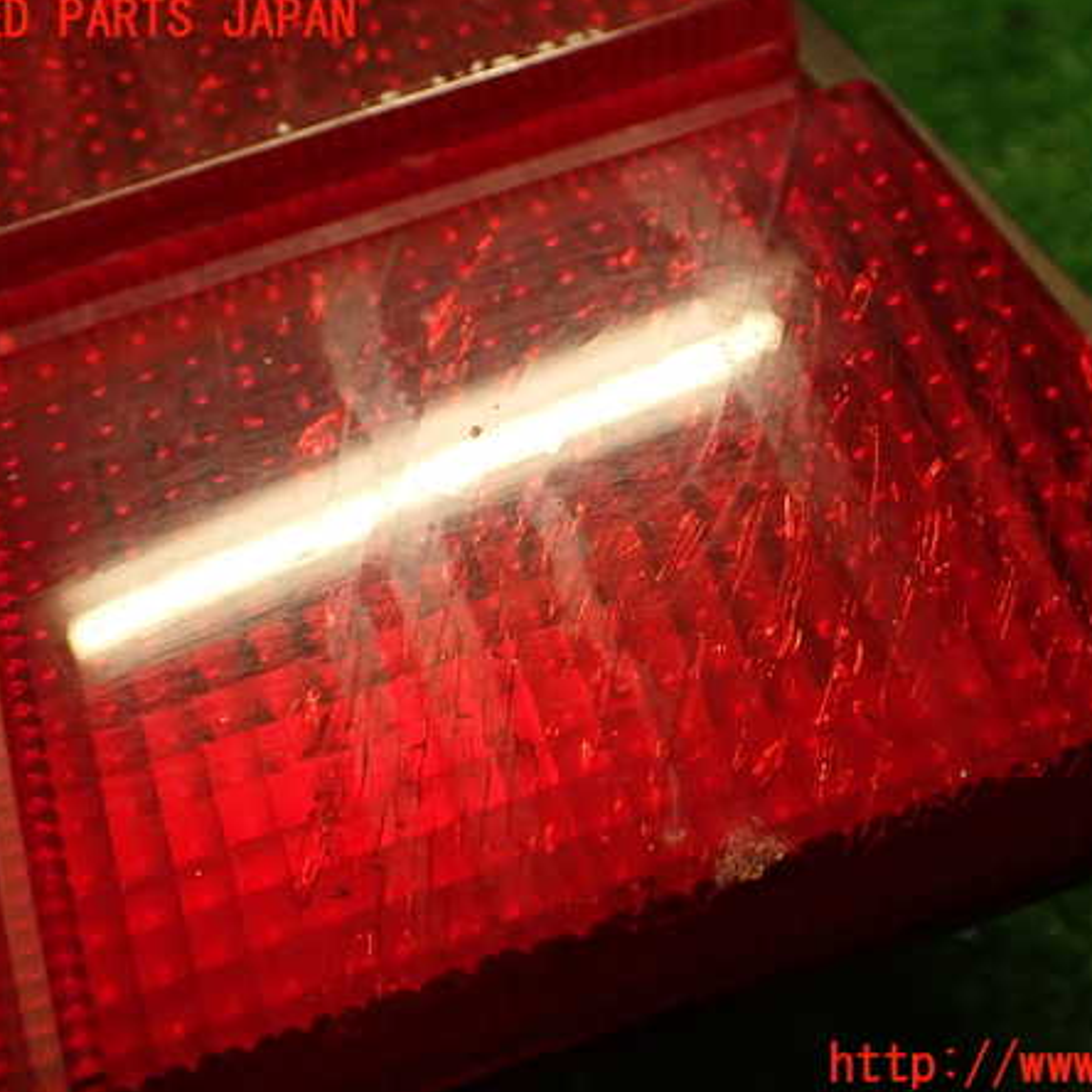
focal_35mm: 43
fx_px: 1535
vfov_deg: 39.2
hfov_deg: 39.0
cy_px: 544
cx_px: 647
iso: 200
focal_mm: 6.37
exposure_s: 1/40
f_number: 2.5
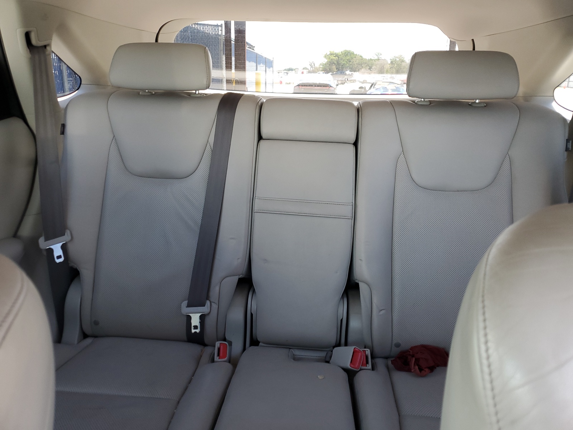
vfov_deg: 53.1
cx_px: 286
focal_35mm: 26
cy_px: 215
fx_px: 430
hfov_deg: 67.3
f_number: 1.5
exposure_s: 1/120
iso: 62
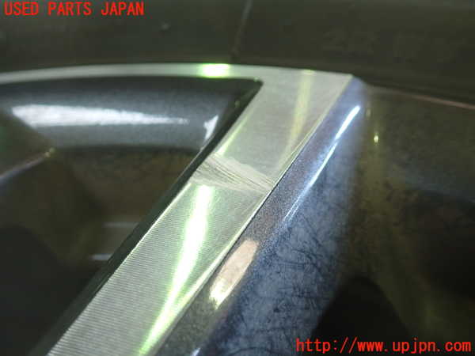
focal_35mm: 30
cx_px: 238
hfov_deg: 60.0
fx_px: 412
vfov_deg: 46.8
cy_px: 178
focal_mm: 5.4
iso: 400
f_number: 2.3
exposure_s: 1/30
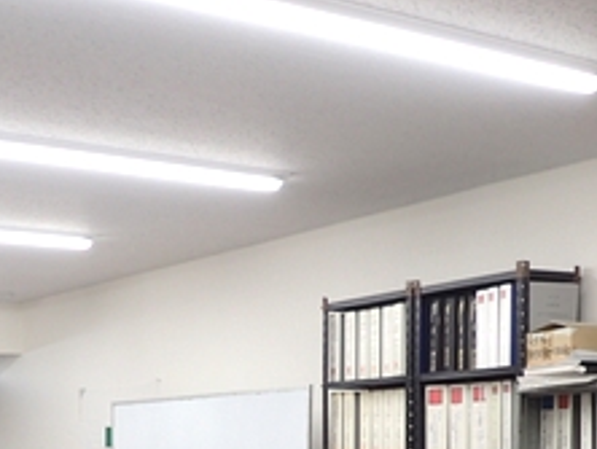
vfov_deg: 18.9
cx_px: 210
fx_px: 1243
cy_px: 597
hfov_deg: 26.9
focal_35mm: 72
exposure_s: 1/80
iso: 100
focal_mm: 4.5
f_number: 2
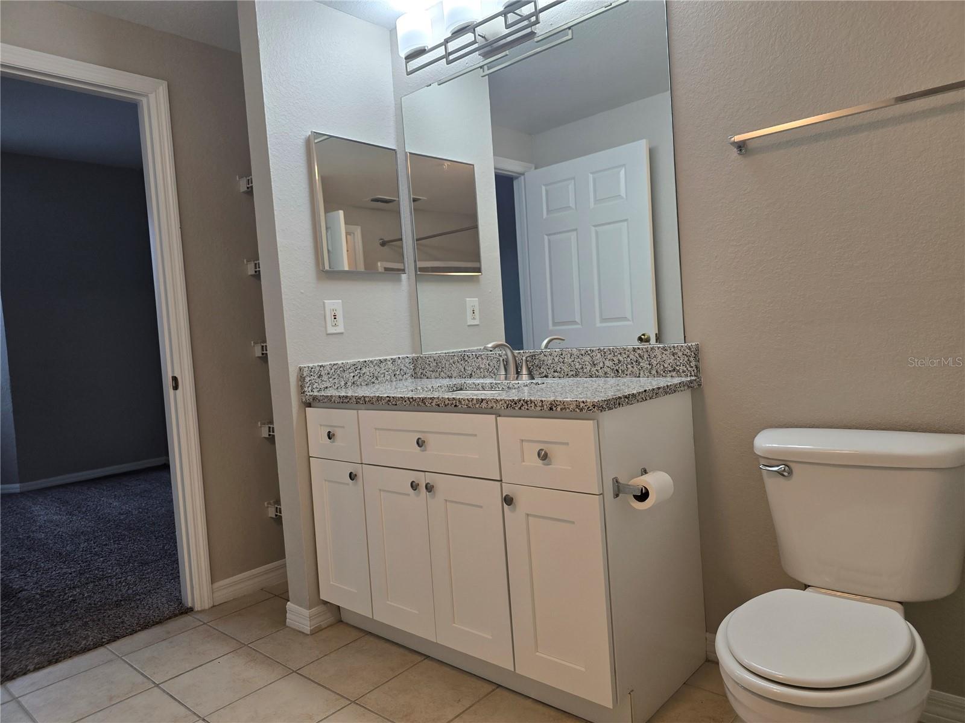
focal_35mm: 23
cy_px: 362
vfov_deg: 58.9
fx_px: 641
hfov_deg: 73.9
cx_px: 482
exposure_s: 1/120
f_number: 1.7
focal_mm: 6.3
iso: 80
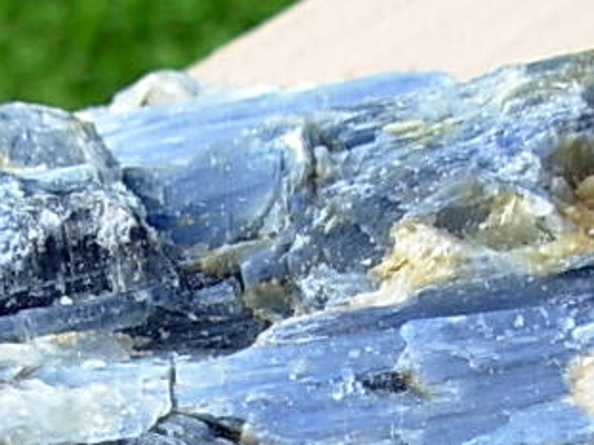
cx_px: 344
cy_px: 611
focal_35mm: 125
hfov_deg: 15.8
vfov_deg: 11.5
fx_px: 2144
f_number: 2.9
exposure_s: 1/209
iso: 50
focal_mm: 6.3
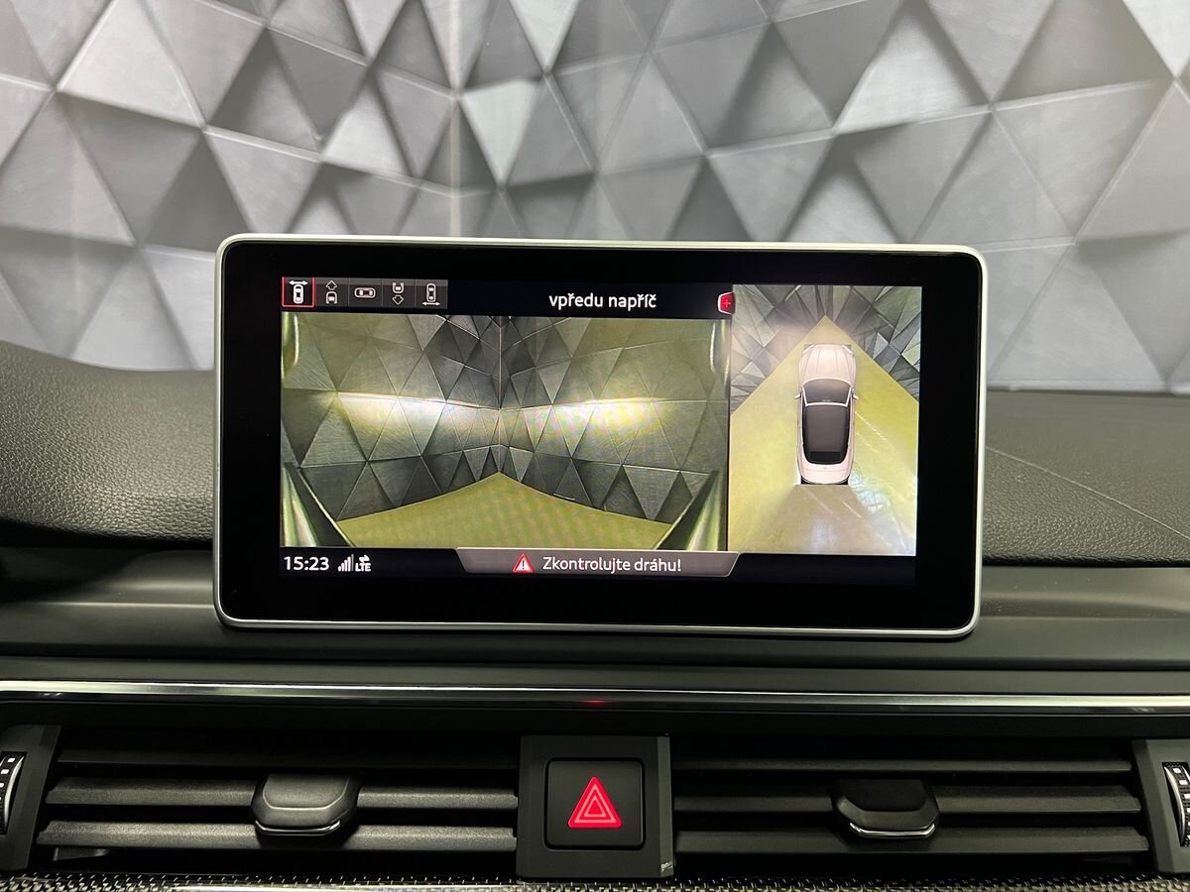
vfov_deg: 53.1
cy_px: 446
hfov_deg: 67.3
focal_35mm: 26
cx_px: 595
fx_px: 894
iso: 400
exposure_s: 1/50
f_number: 1.5
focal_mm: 5.7
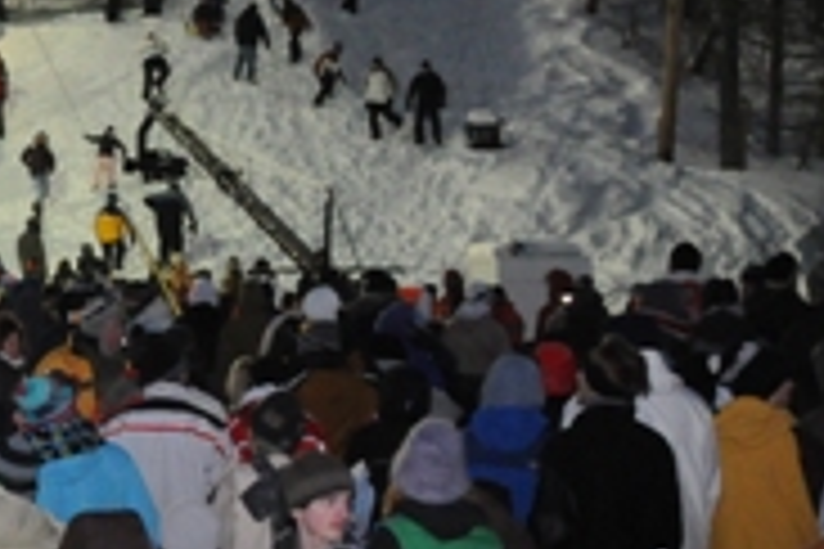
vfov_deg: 10.8
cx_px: -486
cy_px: 65
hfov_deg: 14.9
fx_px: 2884
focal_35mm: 126
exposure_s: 1/125
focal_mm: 24
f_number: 6.3
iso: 2500
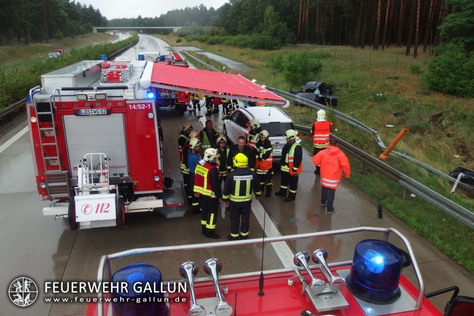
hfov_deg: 69.4
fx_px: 342
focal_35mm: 26
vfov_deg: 49.6
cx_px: 237
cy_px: 158
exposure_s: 1/250
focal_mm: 4.7
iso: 100
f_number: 2.8
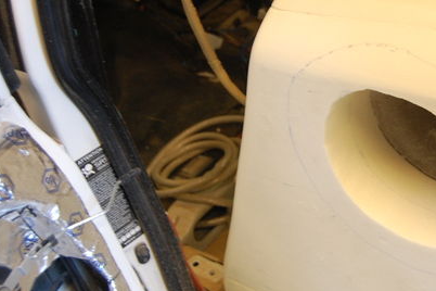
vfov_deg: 21.9
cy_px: 126
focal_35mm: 62
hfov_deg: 31.8
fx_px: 751
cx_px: 324
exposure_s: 1/15
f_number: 4
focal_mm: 26
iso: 800
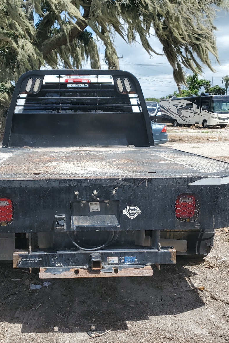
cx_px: 79
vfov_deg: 51.9
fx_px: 353
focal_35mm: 37
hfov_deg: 35.6
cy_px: 173
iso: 50
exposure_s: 1/2500
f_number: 1.5
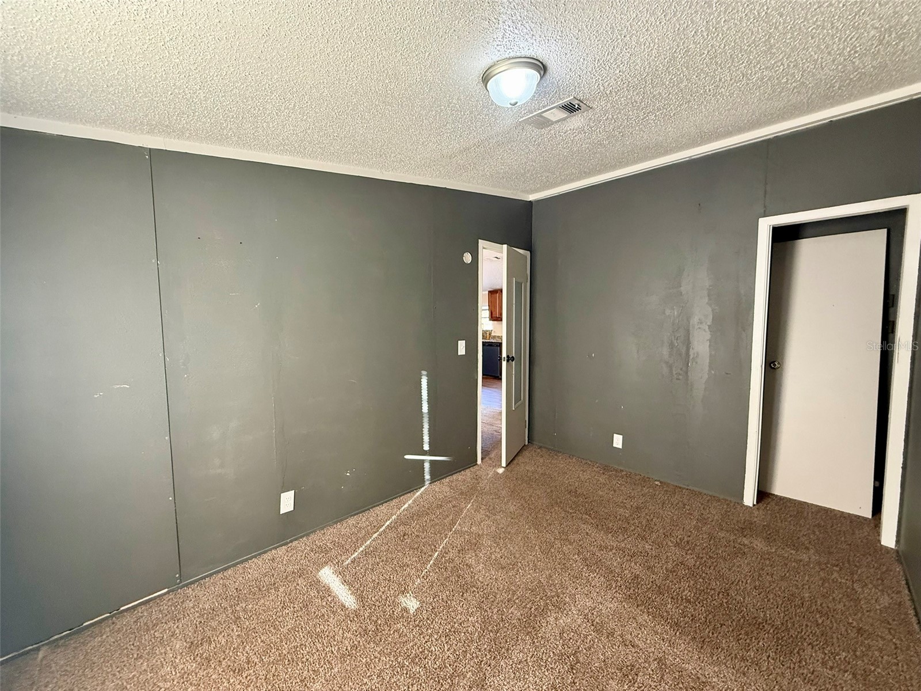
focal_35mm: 14
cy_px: 346
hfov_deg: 102.1
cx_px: 460
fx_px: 372
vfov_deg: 85.7
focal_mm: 2.22
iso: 500
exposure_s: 1/60
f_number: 2.2
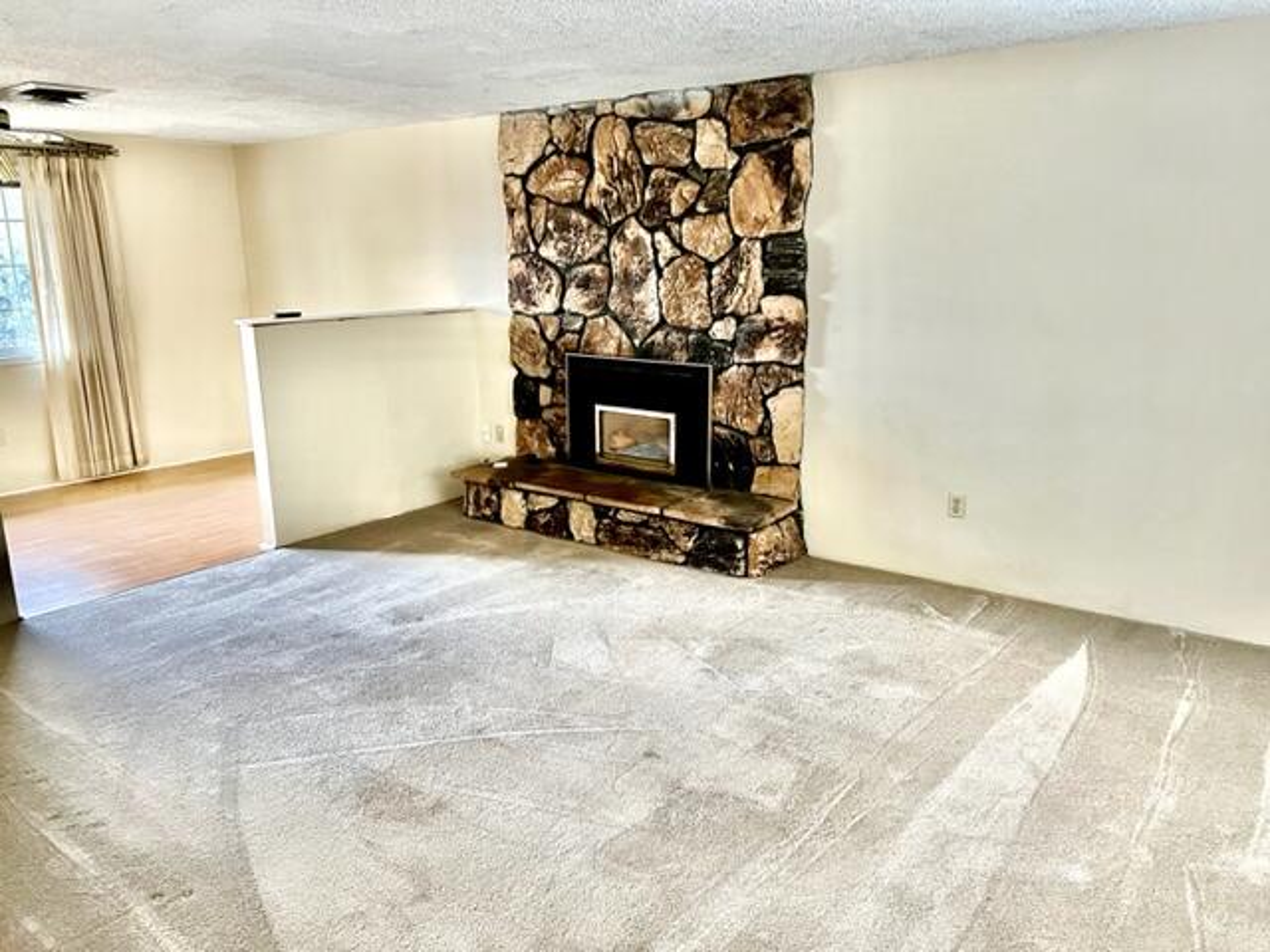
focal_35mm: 26
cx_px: 635
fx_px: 954
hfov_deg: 67.3
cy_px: 476
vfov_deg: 53.1
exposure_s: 1/60
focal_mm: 5.7
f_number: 1.5
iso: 400
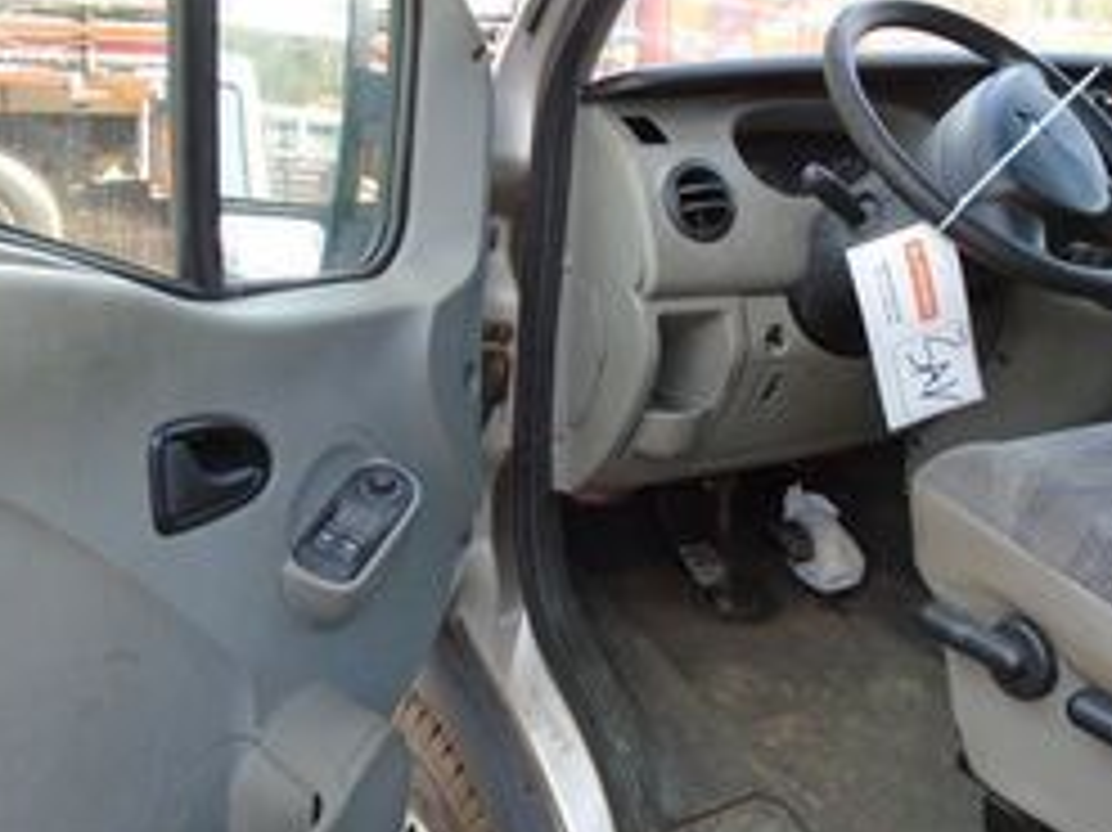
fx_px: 1188
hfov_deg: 49.8
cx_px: 678
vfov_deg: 38.6
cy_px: 367
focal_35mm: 37
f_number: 3.2
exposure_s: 1/100
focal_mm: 4.6
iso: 200
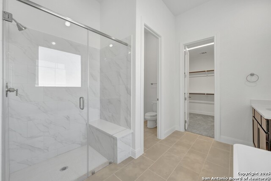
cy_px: 90
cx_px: 136
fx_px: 105
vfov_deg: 81.2
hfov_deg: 104.2
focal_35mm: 14
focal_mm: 14
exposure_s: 1/4
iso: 100
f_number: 9
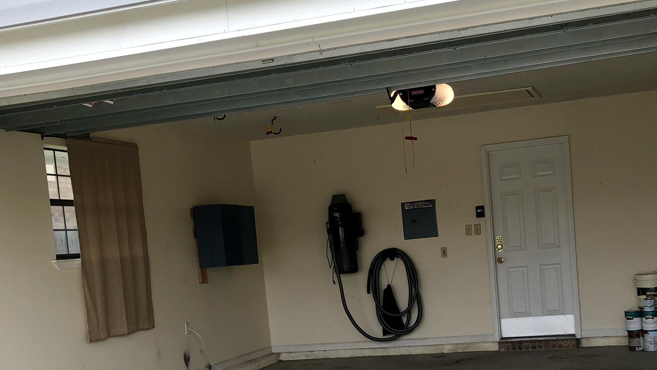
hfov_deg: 41.9
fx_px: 854
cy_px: 334
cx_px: 397
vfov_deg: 23.8
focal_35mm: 49
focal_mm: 3.99
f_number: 1.8
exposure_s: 1/262
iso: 20
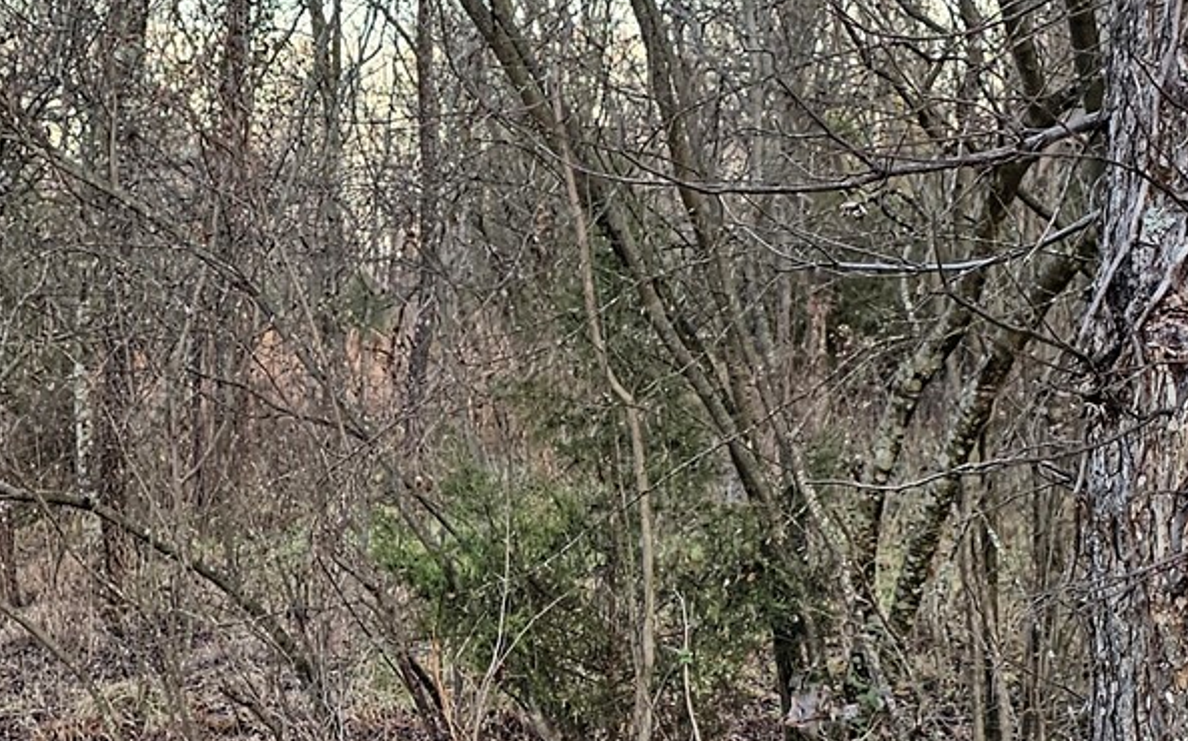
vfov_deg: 16.2
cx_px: 56
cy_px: 695
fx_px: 2557
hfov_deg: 25.1
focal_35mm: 79
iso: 200
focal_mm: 6.3
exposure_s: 1/120
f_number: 1.7
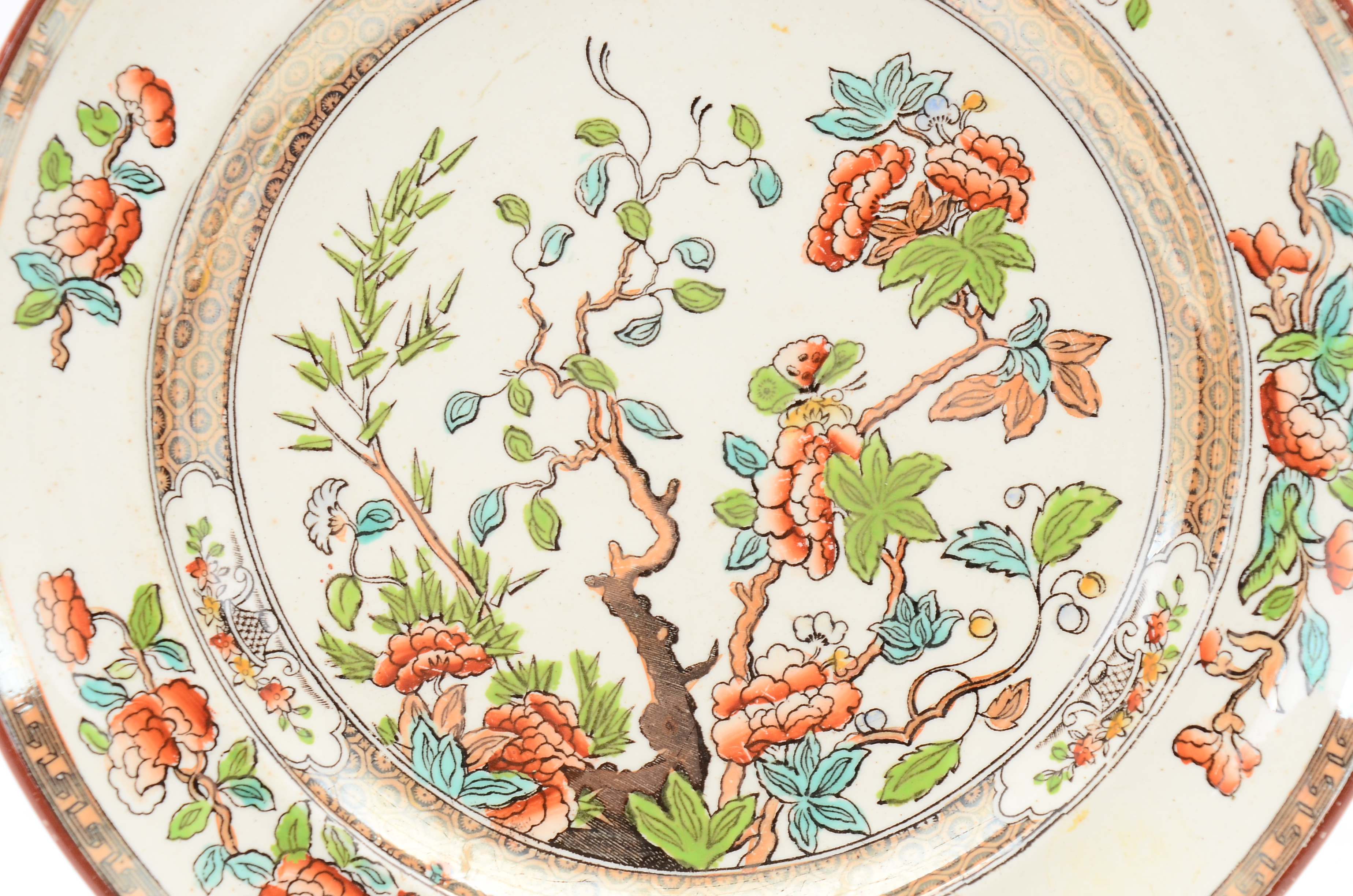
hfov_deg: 24.7
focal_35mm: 82
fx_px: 3094
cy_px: 448
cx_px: 676
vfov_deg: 16.5
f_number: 10
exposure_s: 1/80
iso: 250
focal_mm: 55
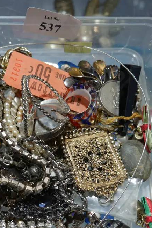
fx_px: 393
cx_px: 47
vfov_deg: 32.4
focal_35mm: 62
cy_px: 127
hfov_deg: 21.8
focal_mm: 19
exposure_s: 1/60
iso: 200
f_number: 4.1
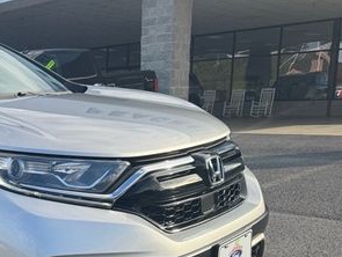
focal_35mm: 52
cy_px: 201
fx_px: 514
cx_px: -27
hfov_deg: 32.7
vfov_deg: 27.6
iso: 80
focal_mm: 6.76
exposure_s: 1/1366
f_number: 1.78
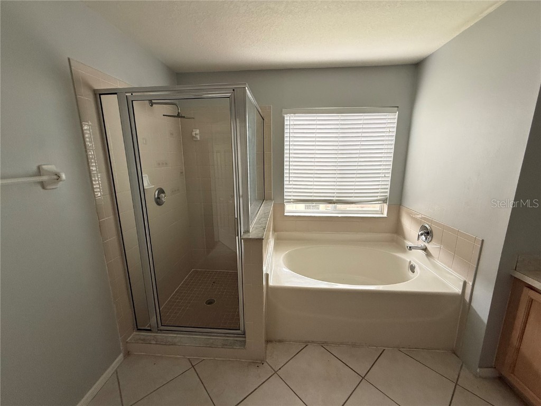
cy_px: 203
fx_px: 219
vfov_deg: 85.7
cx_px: 270
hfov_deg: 102.1
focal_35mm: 14
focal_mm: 2.22
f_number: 2.2
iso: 200
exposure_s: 1/99
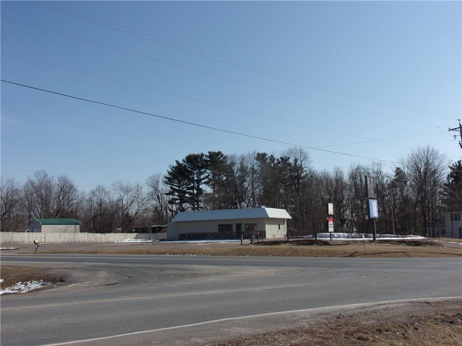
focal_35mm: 33
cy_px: 173
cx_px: 231
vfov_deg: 42.9
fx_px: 440
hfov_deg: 55.4
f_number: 12.2
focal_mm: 5.9
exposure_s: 1/140
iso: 80
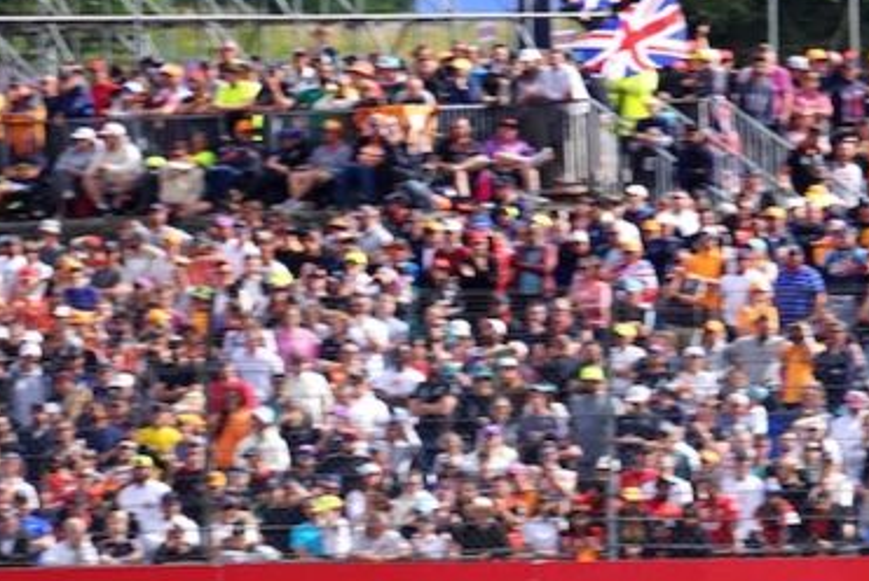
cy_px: 203
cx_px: 600
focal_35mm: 827
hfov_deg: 2.5
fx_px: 19978
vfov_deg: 1.7
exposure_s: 1/320
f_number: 6.3
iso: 100
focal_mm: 300
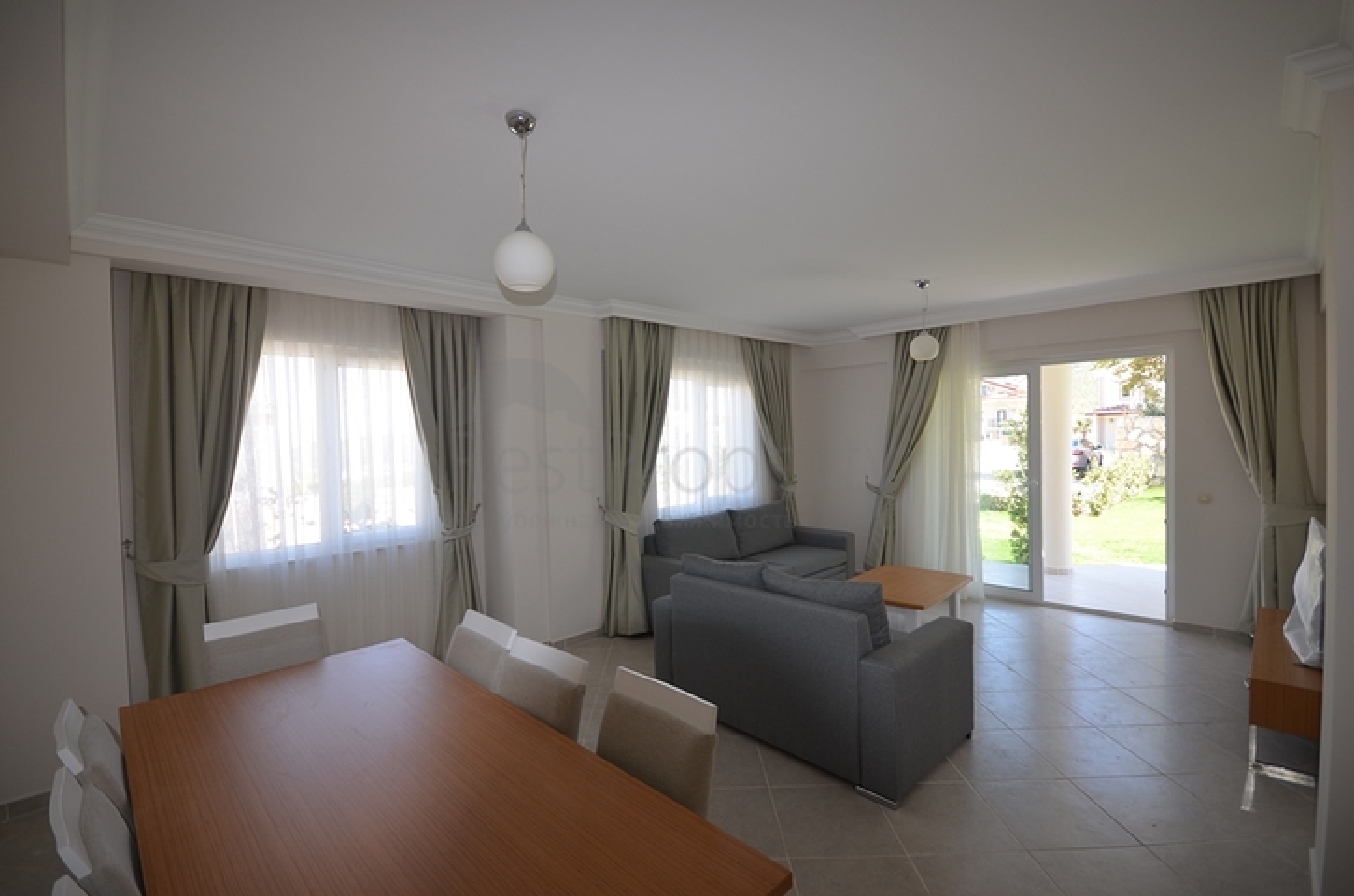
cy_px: 448
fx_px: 563
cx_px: 677
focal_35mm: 15
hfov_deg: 100.5
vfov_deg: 77.1
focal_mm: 10
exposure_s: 1/100
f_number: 5
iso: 200
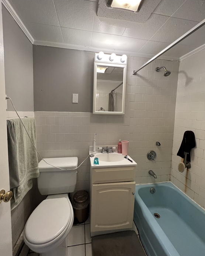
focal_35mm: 14
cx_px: 100
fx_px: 106
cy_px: 122
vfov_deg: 100.6
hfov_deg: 88.0
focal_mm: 1.57
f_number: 1.8
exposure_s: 1/120
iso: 200
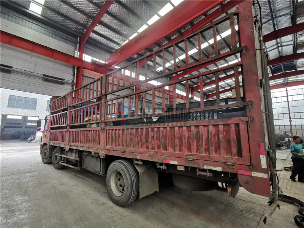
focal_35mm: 17
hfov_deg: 91.0
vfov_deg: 74.7
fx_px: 149
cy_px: 114
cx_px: 152
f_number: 2.2
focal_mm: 2.26
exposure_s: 1/60
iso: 200
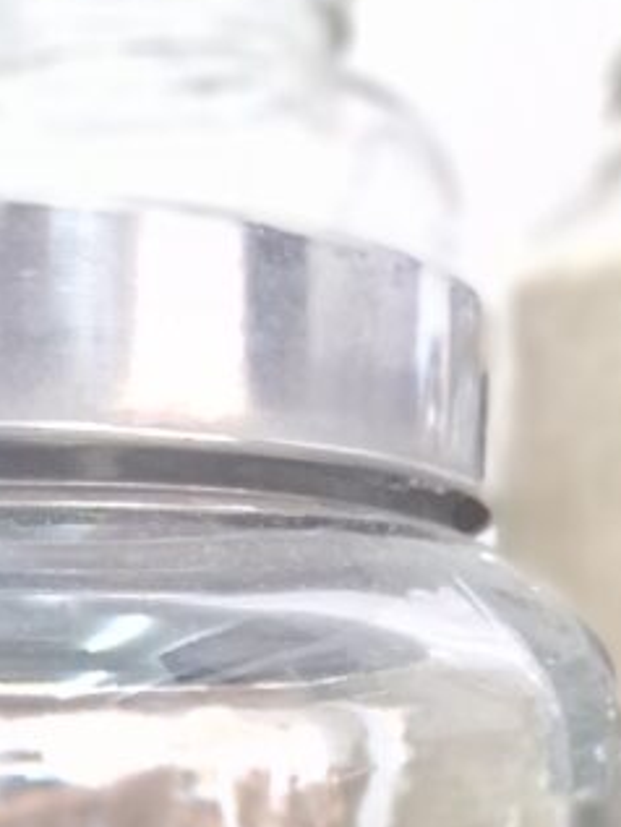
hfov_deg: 16.9
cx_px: -91
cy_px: 1255
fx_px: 2008
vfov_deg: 20.0
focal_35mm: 84
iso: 640
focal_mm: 3.98
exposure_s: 1/25
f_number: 1.8
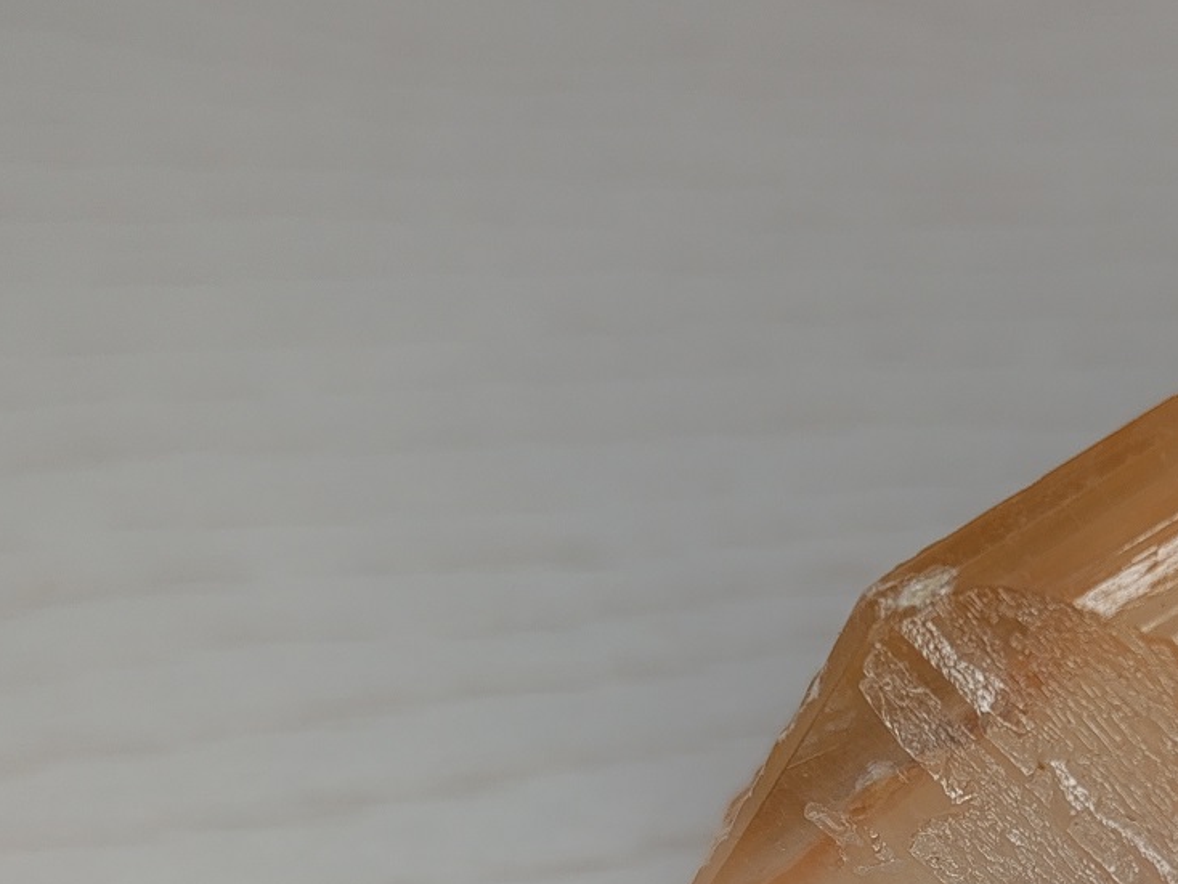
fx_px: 2179
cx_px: 985
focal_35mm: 64
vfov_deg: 21.6
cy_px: 995
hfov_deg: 29.4
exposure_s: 1/100
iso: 200
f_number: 1.6
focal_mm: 6.14
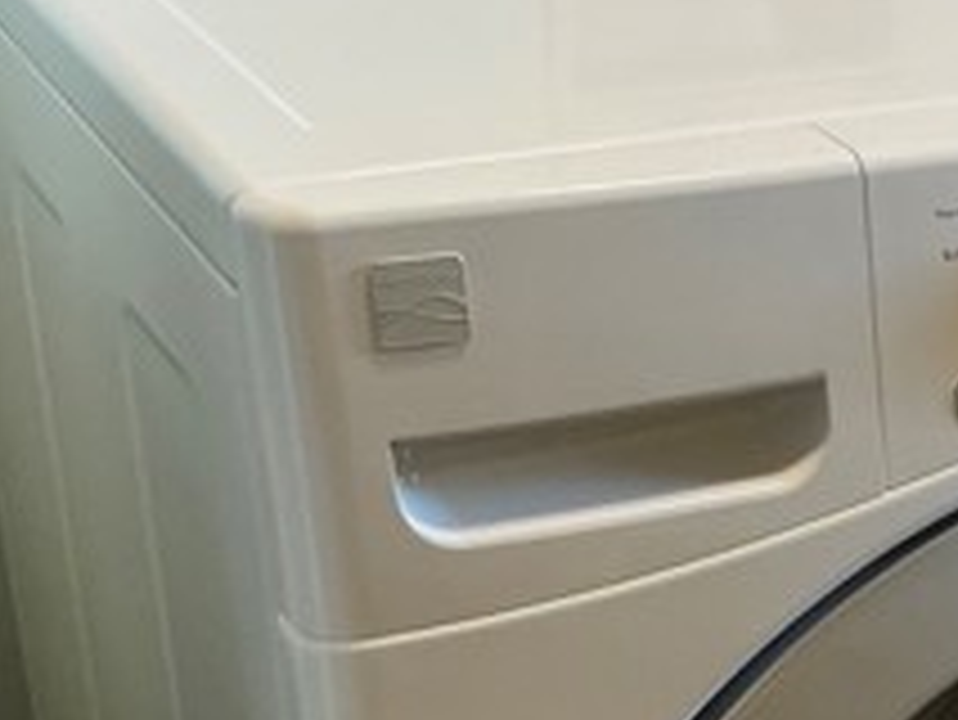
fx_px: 2326
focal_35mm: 84
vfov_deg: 17.5
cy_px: 549
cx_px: 1214
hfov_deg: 21.3
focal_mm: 3
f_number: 1.8
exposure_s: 1/60
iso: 100
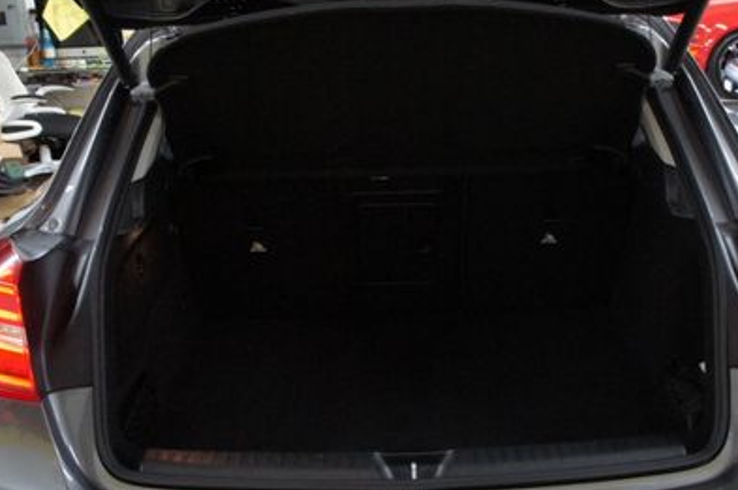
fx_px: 901
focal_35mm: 44
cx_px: 413
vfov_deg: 30.3
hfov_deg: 44.5
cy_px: 319
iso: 1600
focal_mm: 18
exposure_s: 1/80
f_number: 3.5
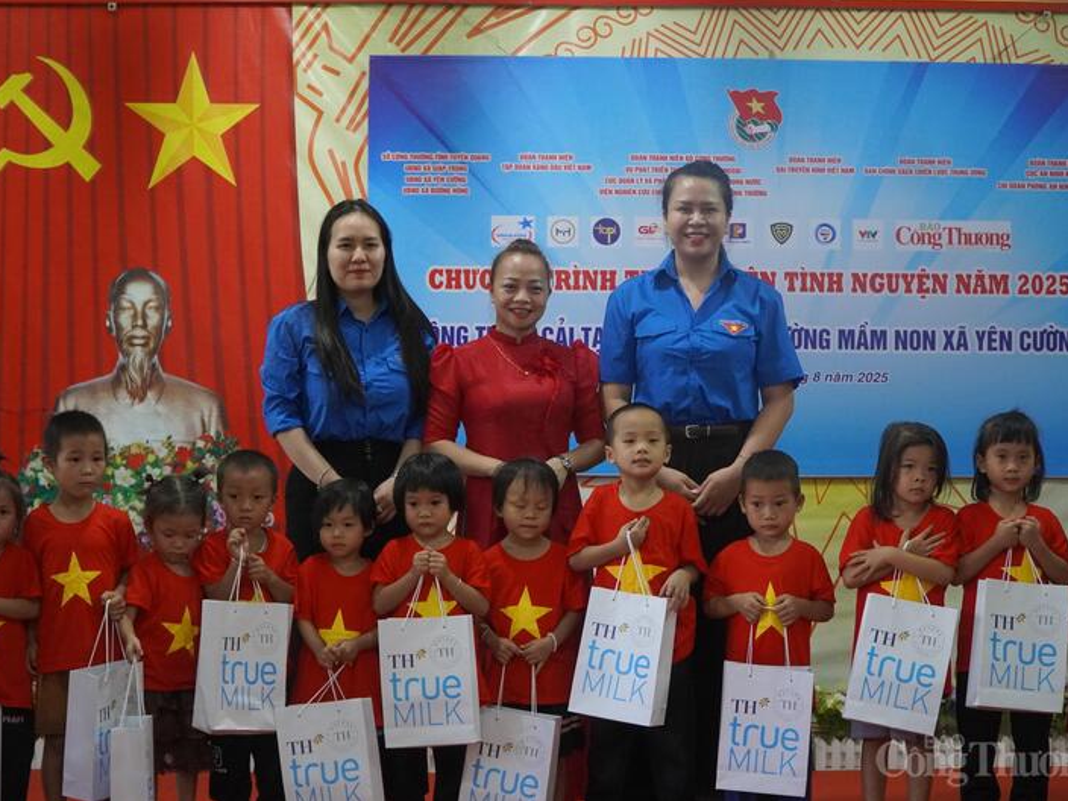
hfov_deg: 23.4
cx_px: 516
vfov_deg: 17.7
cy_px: 398
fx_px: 2578
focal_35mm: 84
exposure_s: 1/160
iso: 3200
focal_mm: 51
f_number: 4
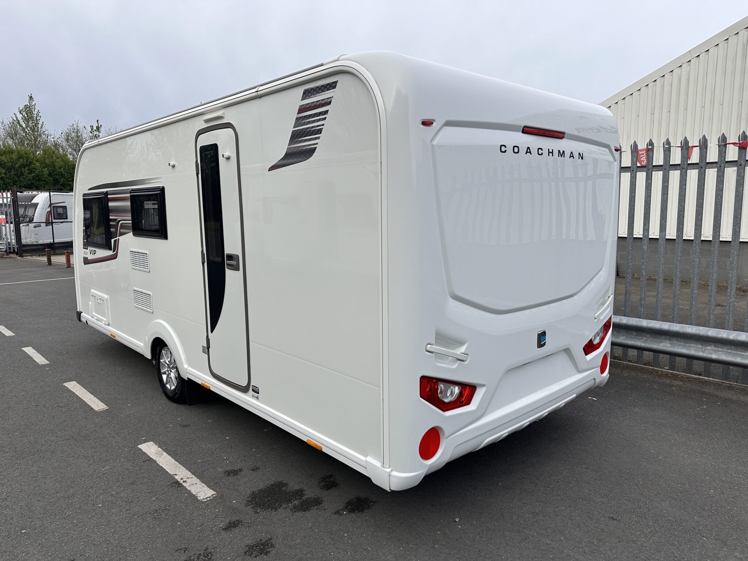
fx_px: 519
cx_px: 374
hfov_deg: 71.6
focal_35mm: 24
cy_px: 280
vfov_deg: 56.8
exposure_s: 1/2469
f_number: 1.78
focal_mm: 6.86
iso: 80
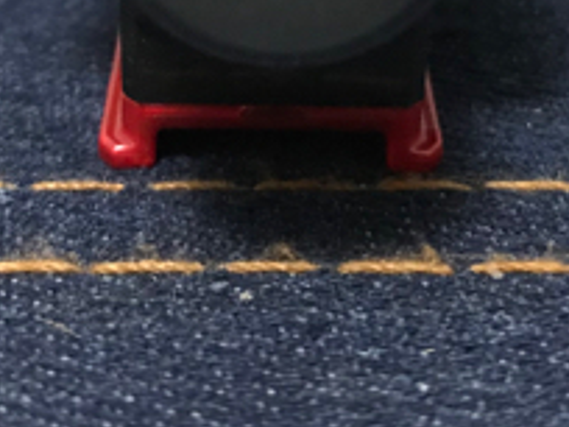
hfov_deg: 22.3
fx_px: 1446
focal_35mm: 88
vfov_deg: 15.4
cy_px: -223
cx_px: 271
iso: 100
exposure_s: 1/16
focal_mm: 3.99
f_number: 1.8
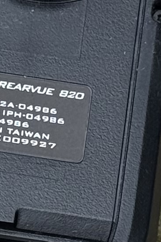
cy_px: 246
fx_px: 2489
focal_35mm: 371
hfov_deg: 3.7
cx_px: 20
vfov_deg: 5.5
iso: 64
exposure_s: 1/383
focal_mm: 6.76
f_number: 1.78
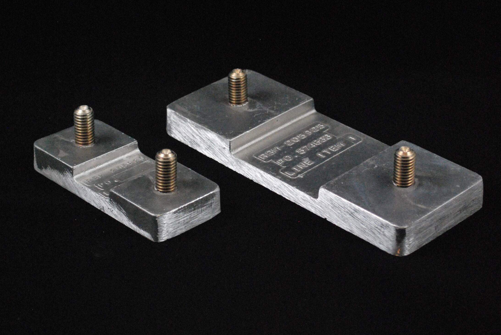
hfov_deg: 27.3
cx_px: 253
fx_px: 1031
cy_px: 155
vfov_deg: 18.5
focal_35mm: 74
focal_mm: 42
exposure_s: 1/200
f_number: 5.3
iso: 1600
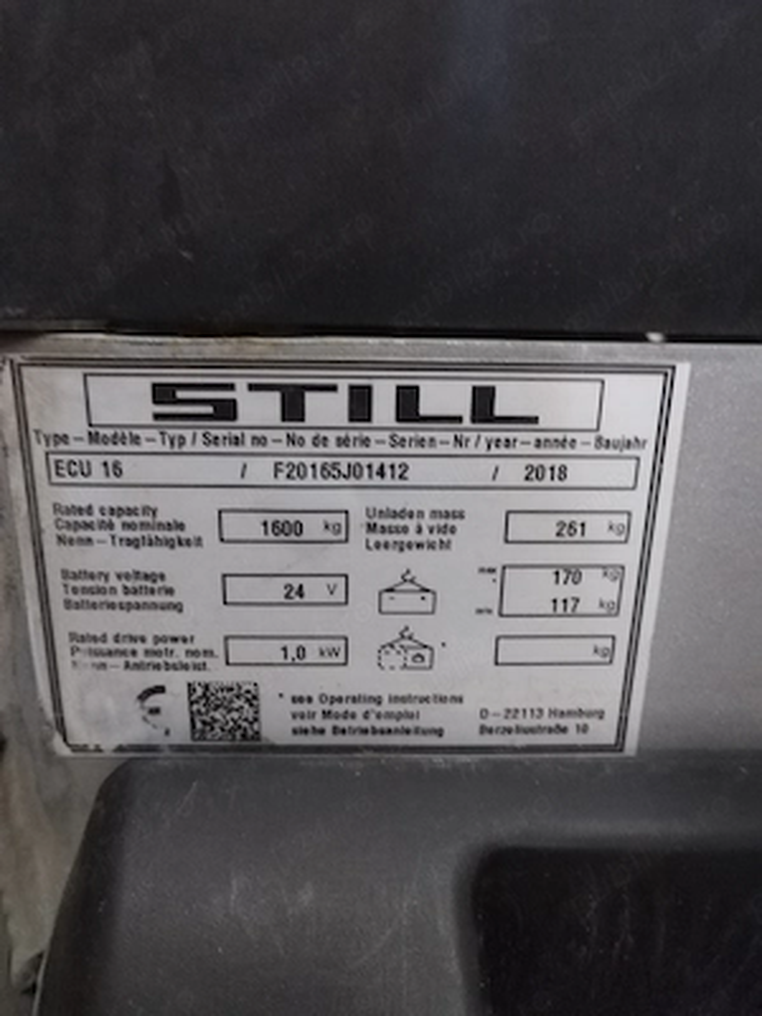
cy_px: 508
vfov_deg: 67.3
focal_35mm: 26
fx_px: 763
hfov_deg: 53.1
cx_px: 381
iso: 3600
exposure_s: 1/20
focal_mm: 6.24
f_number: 1.8
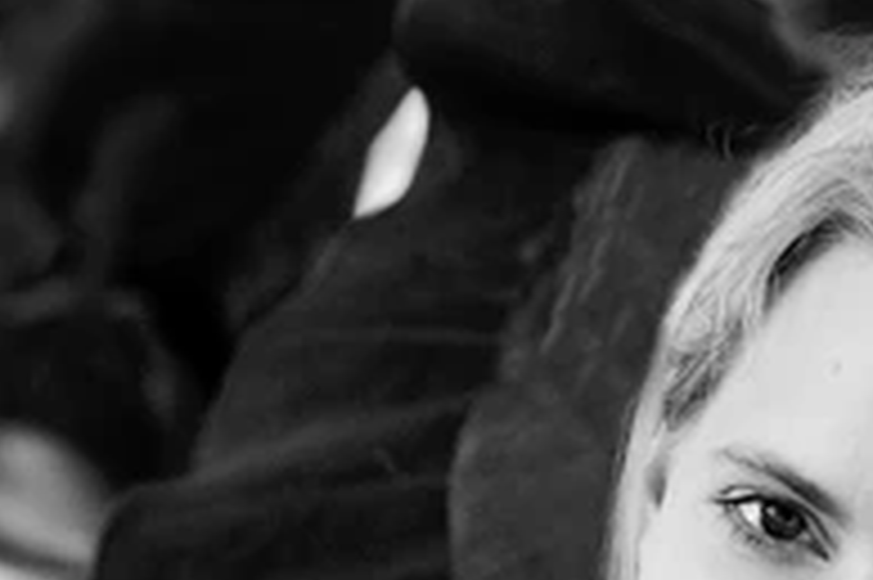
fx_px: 11218
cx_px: 454
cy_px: 735
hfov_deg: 4.5
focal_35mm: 463
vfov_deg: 3.0
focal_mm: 120
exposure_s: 1/200
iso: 900
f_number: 8
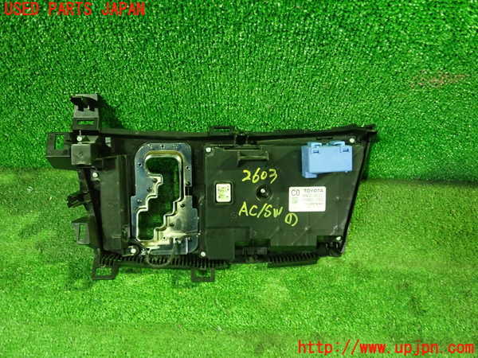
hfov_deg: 60.0
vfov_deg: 46.8
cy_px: 179
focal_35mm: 30
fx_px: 414
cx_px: 239
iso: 1000
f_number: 2.3
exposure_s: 1/30
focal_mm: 5.5
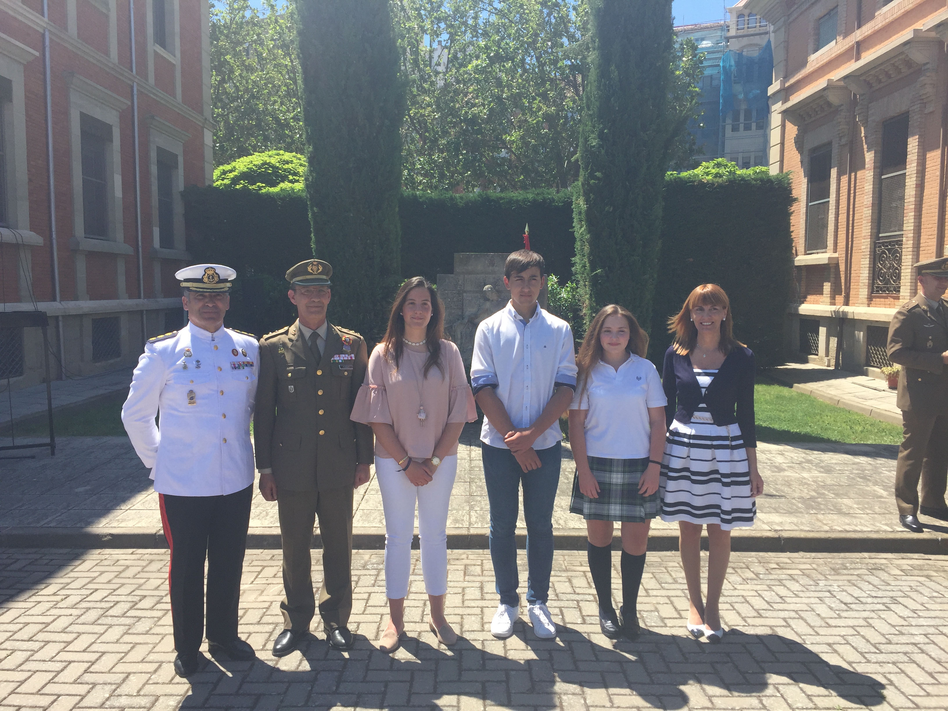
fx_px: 794
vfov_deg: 48.2
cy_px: 356
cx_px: 474
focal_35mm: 29
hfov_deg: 61.7
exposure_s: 1/1276
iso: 32
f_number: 2.2
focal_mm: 4.15
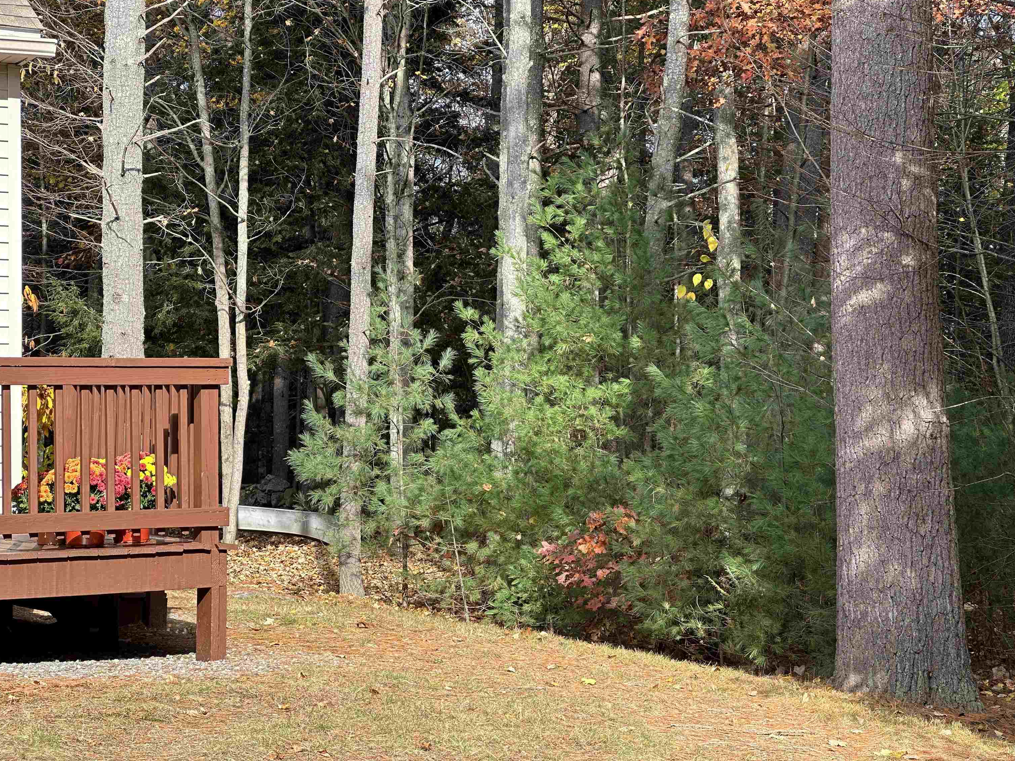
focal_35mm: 78
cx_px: 505
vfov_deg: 18.9
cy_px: 382
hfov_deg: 25.0
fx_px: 2287
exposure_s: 1/142
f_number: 2.8
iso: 32
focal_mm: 9
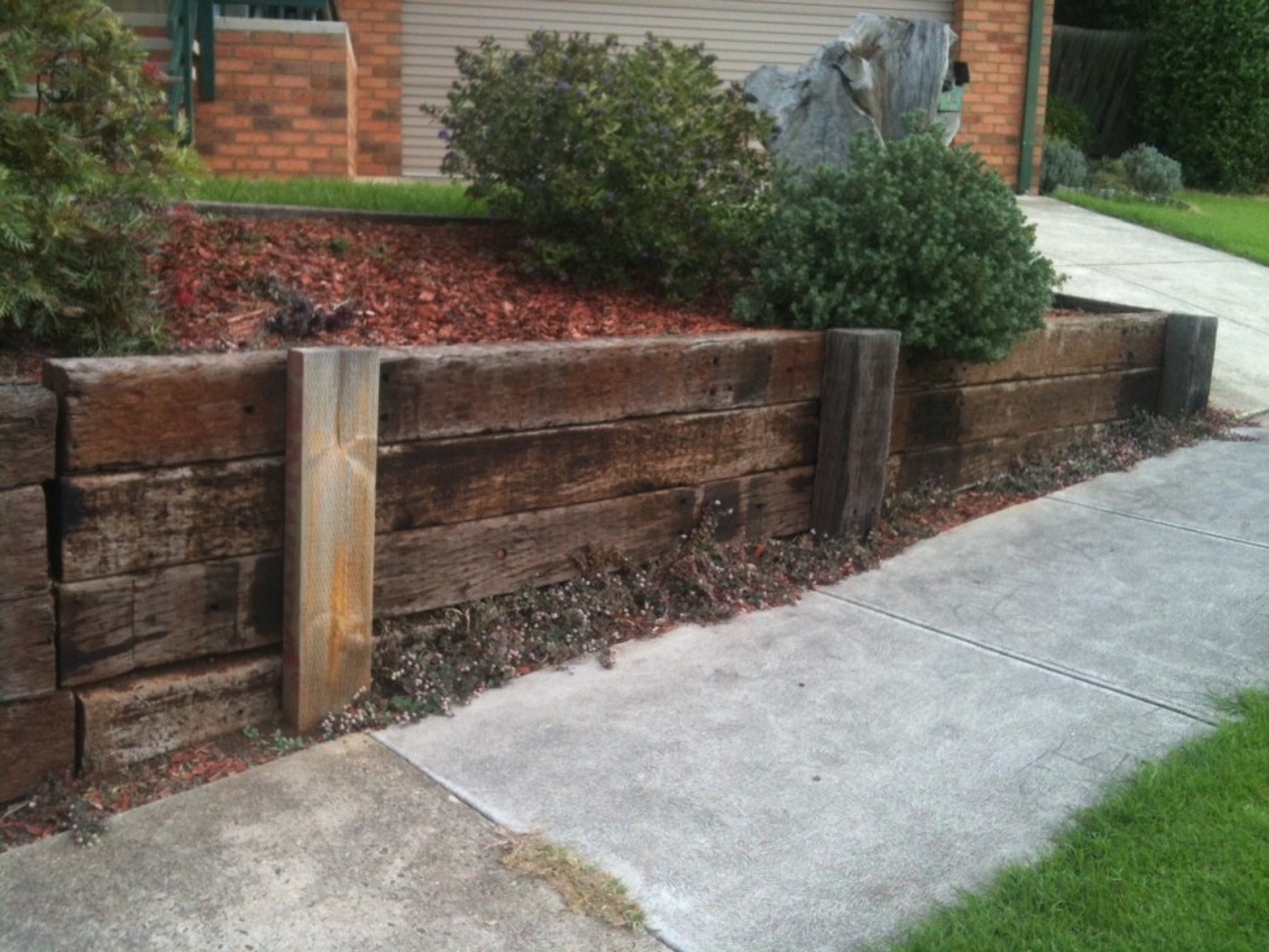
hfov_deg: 52.6
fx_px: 1283
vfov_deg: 40.7
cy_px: 476
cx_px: 634
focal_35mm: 35
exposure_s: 1/235
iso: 64
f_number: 2.8
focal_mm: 3.85
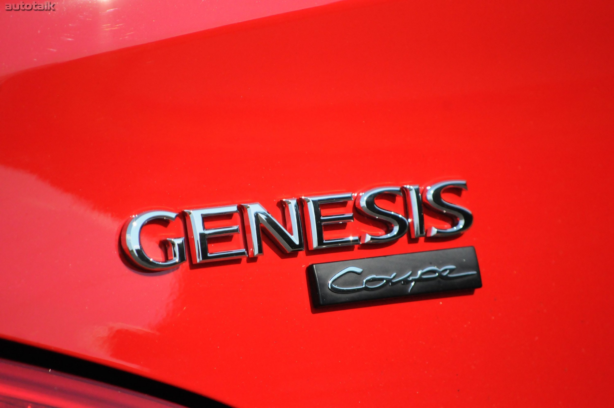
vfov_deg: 4.6
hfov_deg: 6.9
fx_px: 5111
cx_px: 307
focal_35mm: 300
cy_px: 204
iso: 2000
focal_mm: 200
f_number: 5.6
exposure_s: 1/8000
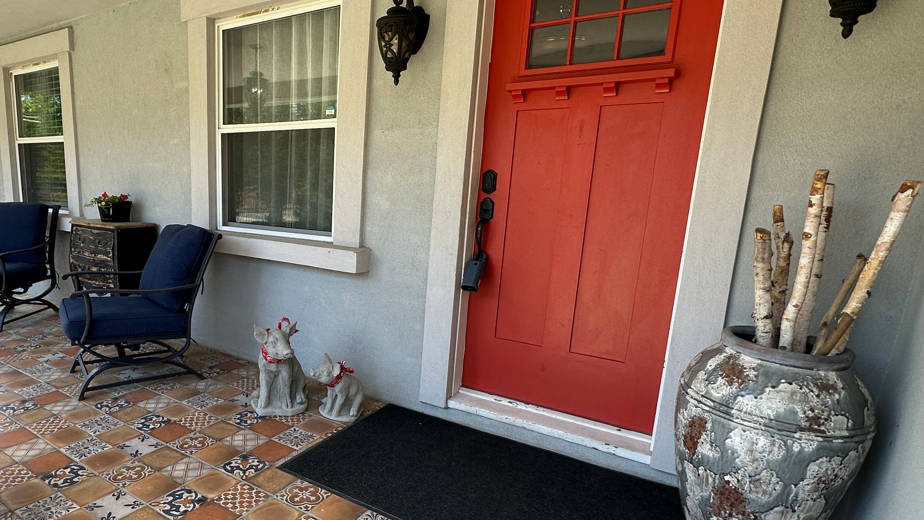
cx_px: 325
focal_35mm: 23
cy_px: 305
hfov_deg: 76.7
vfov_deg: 49.3
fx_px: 564
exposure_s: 1/172
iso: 40
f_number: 2.2
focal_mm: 2.22
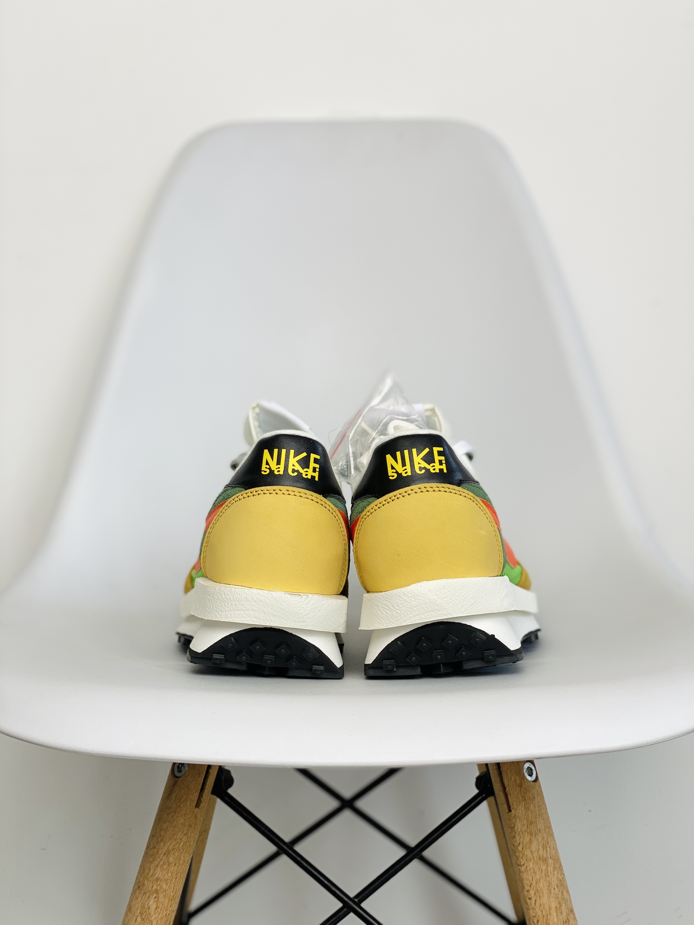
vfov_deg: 36.8
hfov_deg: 28.0
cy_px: 462
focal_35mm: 52
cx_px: 347
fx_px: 1390
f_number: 2
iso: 20
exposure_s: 1/116
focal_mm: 6
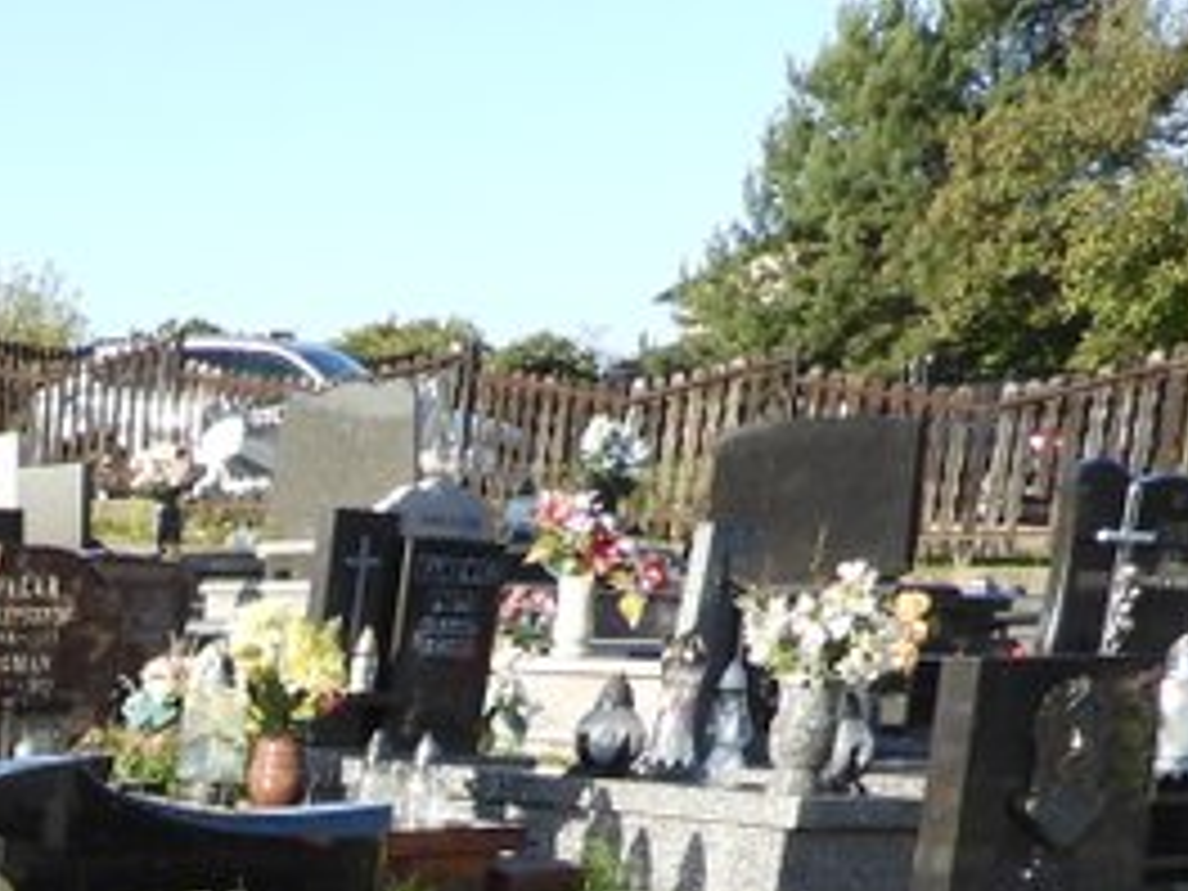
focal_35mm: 93
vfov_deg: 13.7
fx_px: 3192
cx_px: -630
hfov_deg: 18.5
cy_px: 1724
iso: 100
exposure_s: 1/640
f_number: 2.8
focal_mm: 4.3
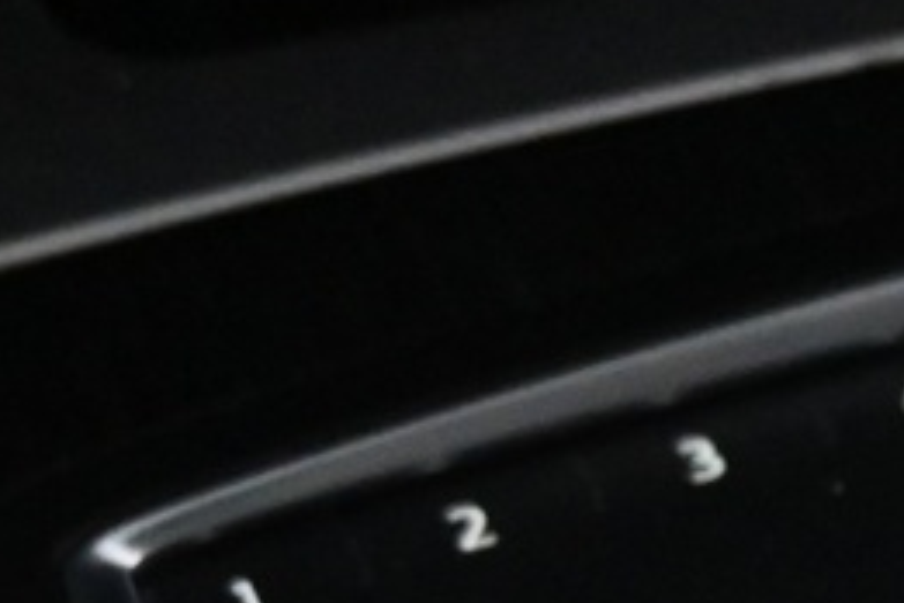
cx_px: 1500
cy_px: 1002
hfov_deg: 9.3
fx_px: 5376
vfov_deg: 6.3
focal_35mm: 214
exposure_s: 1/40
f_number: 4.2
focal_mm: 23
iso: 5000
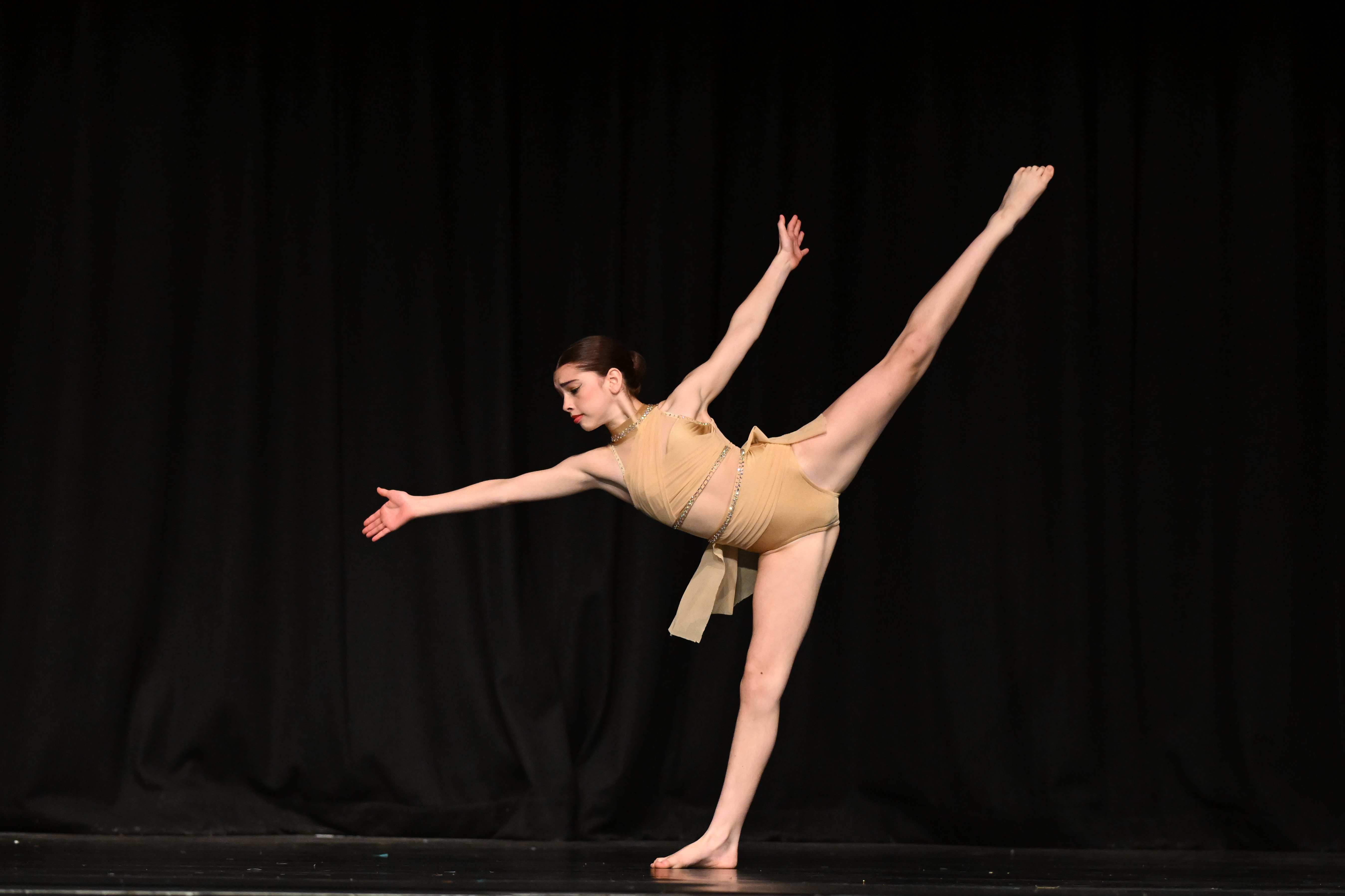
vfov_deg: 6.8
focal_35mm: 202
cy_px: 448
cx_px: 672
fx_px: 7545
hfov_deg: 10.2
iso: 4000
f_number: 2.8
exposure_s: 1/800
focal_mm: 135
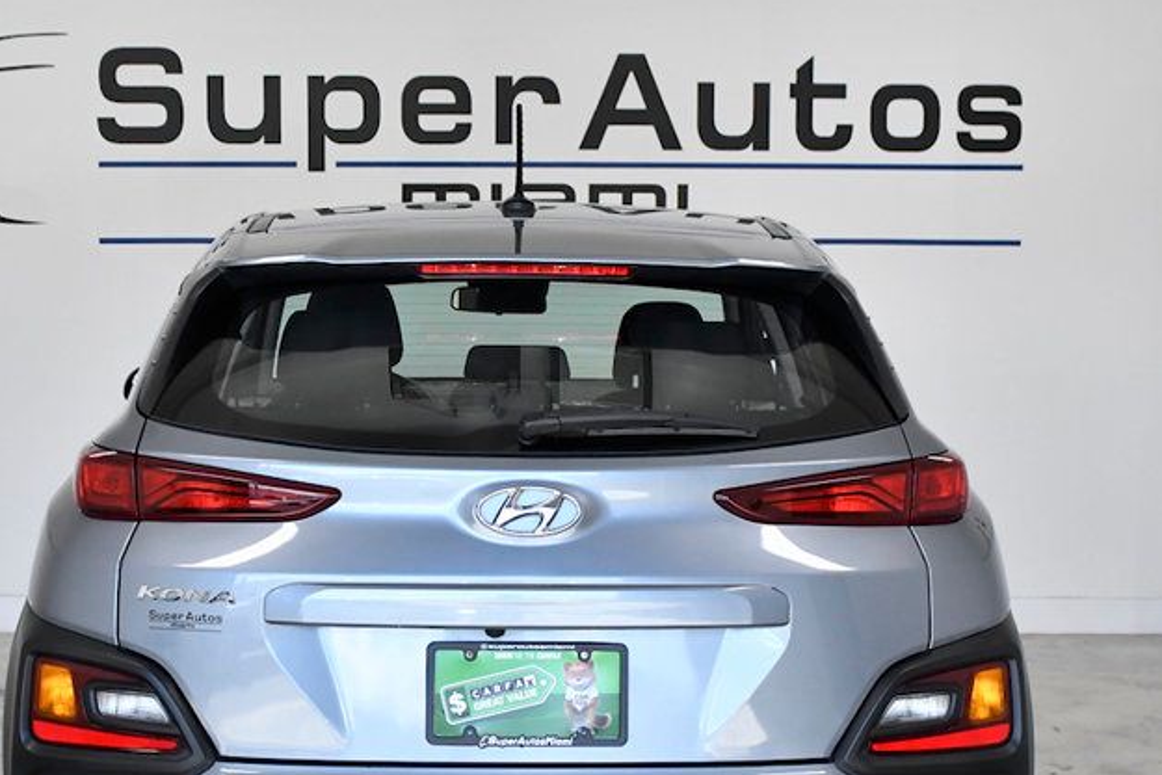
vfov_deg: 22.9
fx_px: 1905
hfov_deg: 33.9
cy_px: 534
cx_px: 504
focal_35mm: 59
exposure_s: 1/2500
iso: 2500
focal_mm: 24
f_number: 4.5
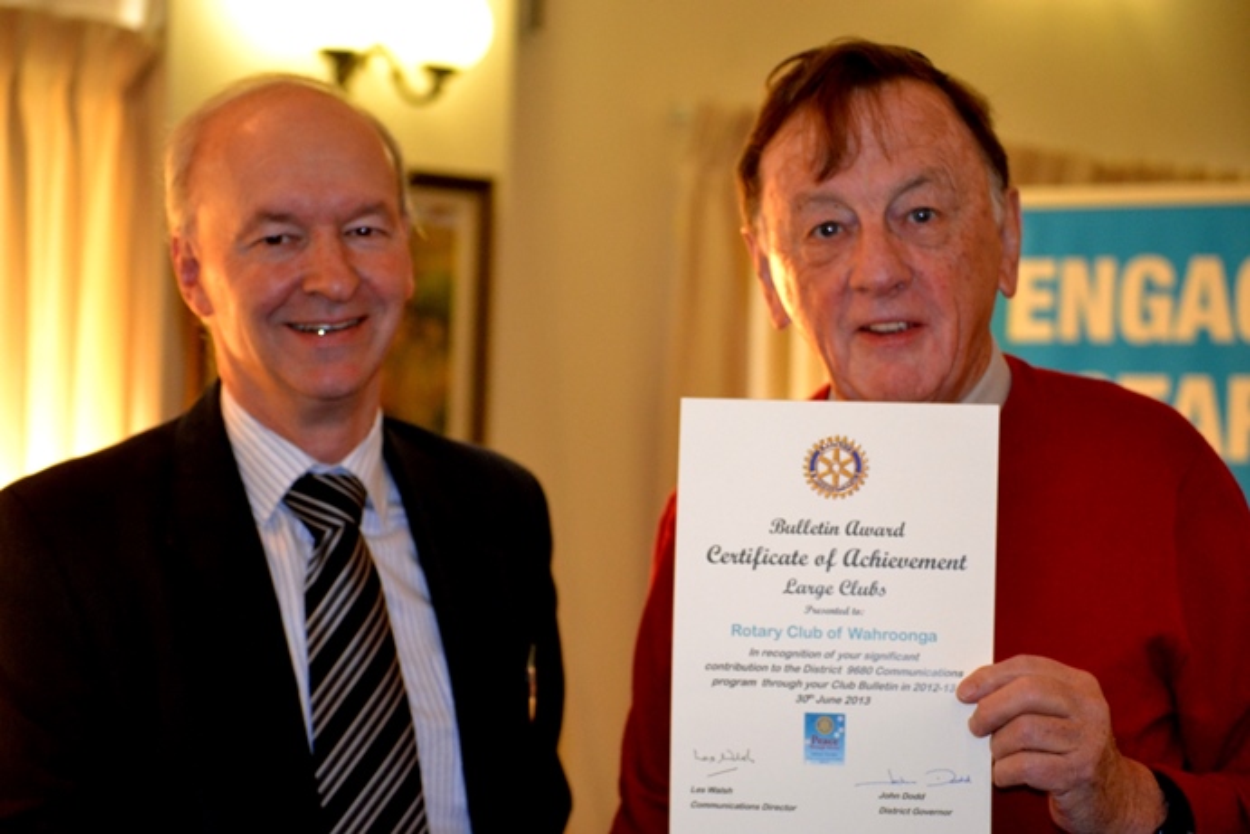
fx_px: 3542
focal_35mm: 102
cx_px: 625
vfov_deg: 13.4
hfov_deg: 20.0
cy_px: 417
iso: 2000
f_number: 4.2
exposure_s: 1/60
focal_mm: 68
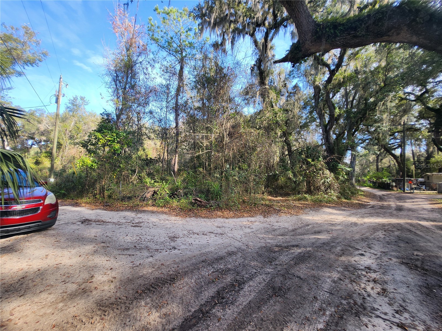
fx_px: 166
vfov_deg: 89.9
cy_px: 166
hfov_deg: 106.2
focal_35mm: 13
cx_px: 221
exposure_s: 1/178
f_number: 2.2
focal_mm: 1.7
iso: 32
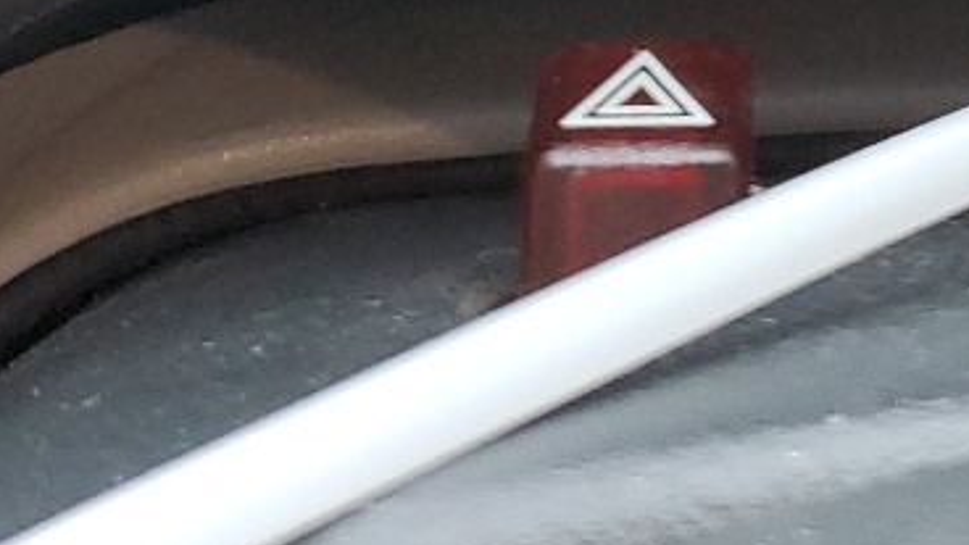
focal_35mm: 123
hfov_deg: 17.0
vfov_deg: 8.7
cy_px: -893
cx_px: 1003
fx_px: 3160
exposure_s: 1/60.2
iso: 151
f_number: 1.5
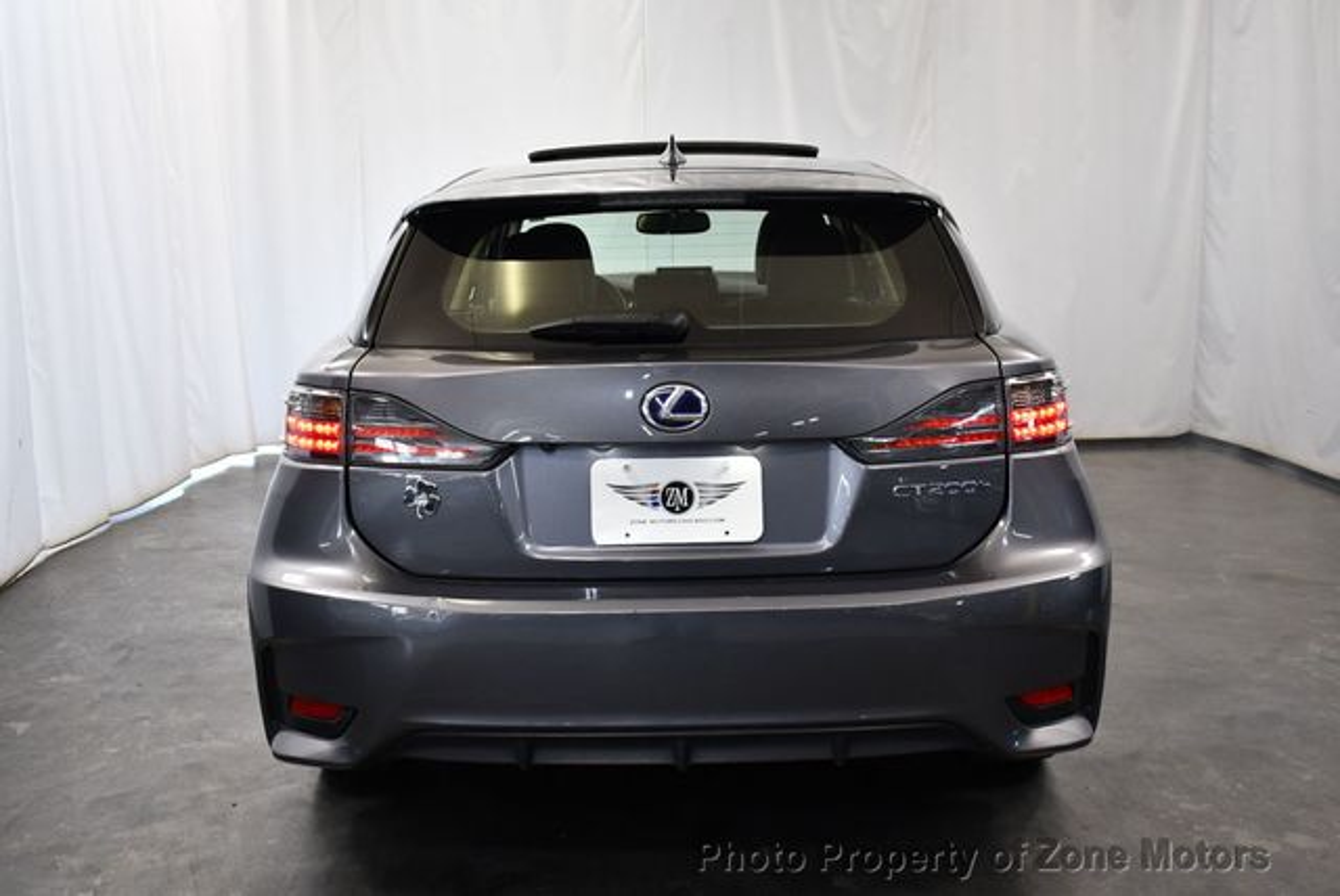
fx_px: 1341
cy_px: 448
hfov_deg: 53.1
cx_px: 670
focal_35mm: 36
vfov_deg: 36.9
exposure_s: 1/160
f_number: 3.5
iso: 800
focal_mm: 18
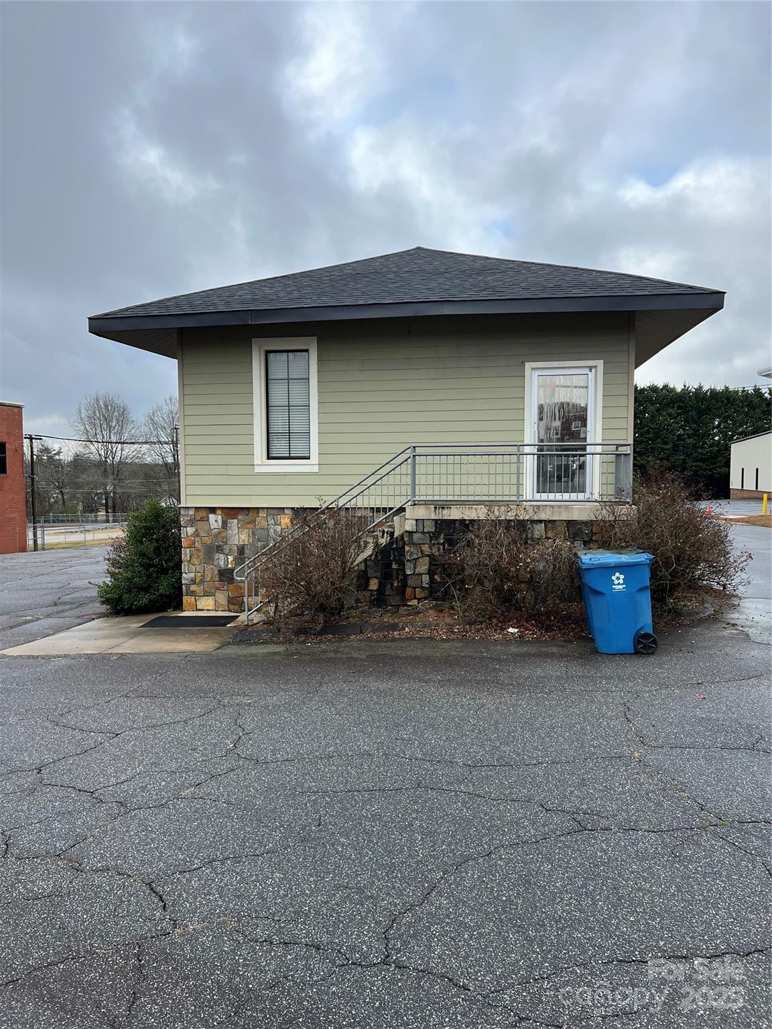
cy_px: 514
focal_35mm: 26
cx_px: 386
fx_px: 773
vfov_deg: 67.3
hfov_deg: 53.1
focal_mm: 5.7
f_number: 1.5
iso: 50
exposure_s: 1/1147
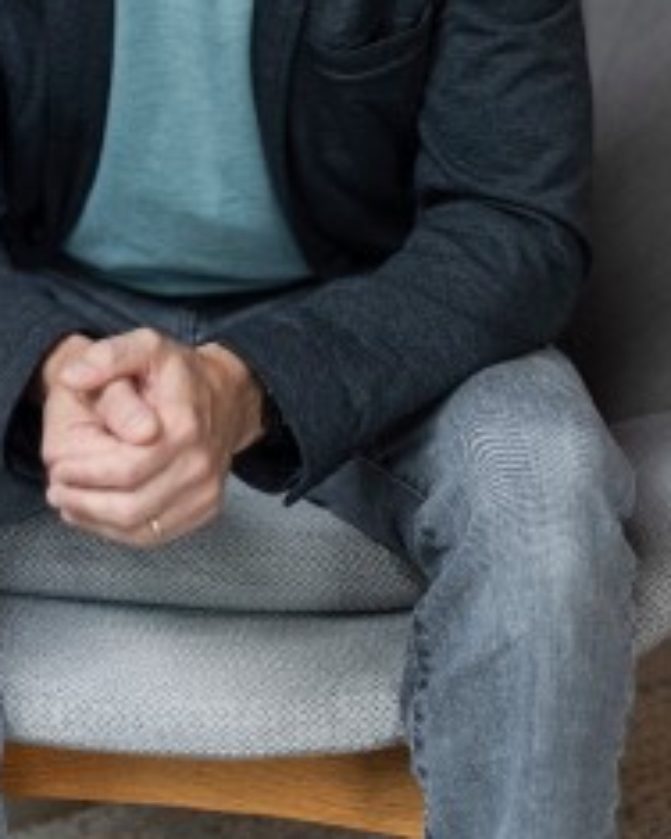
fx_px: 2482
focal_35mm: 100
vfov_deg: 18.6
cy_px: -32
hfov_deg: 15.4
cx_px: 218
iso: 400
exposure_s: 1/400
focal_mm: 50
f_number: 1.8
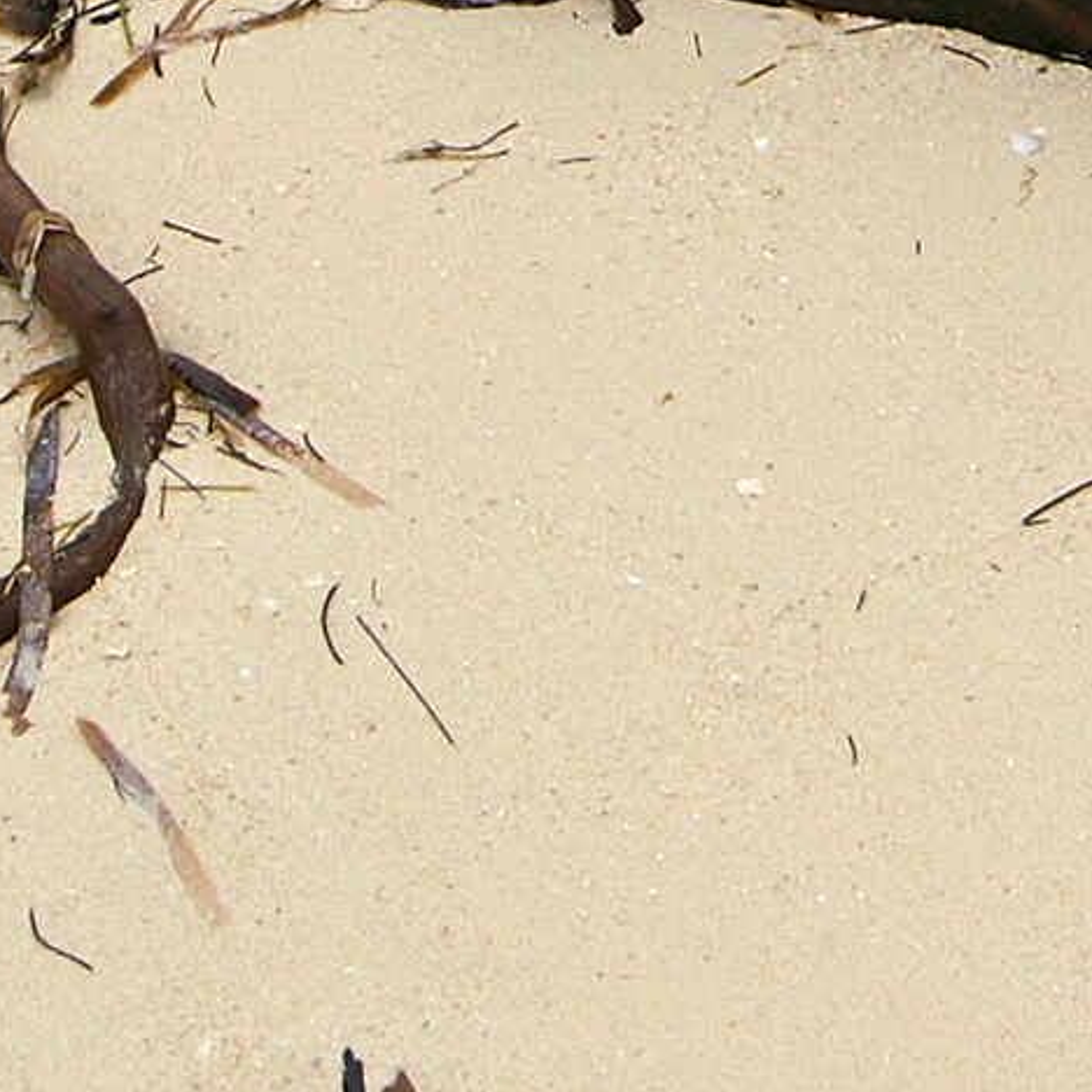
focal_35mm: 196
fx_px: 6995
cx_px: 1430
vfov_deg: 8.7
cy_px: -646
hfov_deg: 8.8
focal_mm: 30
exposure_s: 1/1250
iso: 100
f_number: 5.6
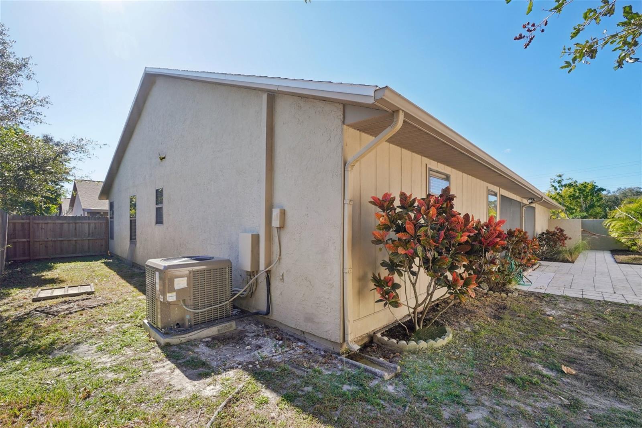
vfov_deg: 77.3
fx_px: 267
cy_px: 214
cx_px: 321
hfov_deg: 100.4
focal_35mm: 15
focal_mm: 10
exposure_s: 1/90
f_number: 8
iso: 100
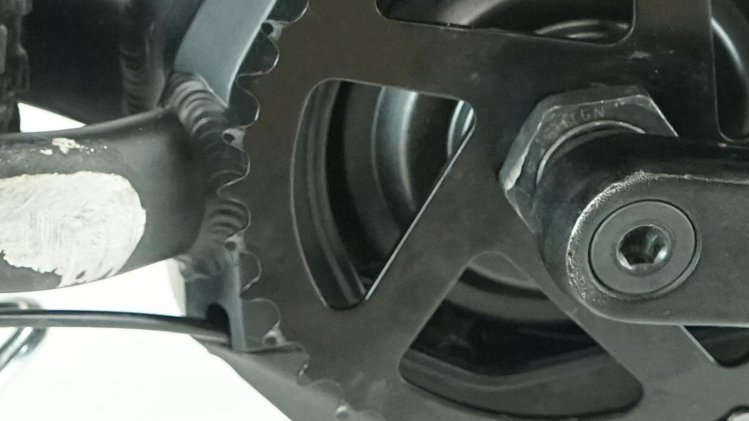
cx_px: -186
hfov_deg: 13.9
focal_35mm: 150
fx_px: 2979
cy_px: 139
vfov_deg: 8.1
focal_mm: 30
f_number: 5
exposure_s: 1/200
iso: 3200
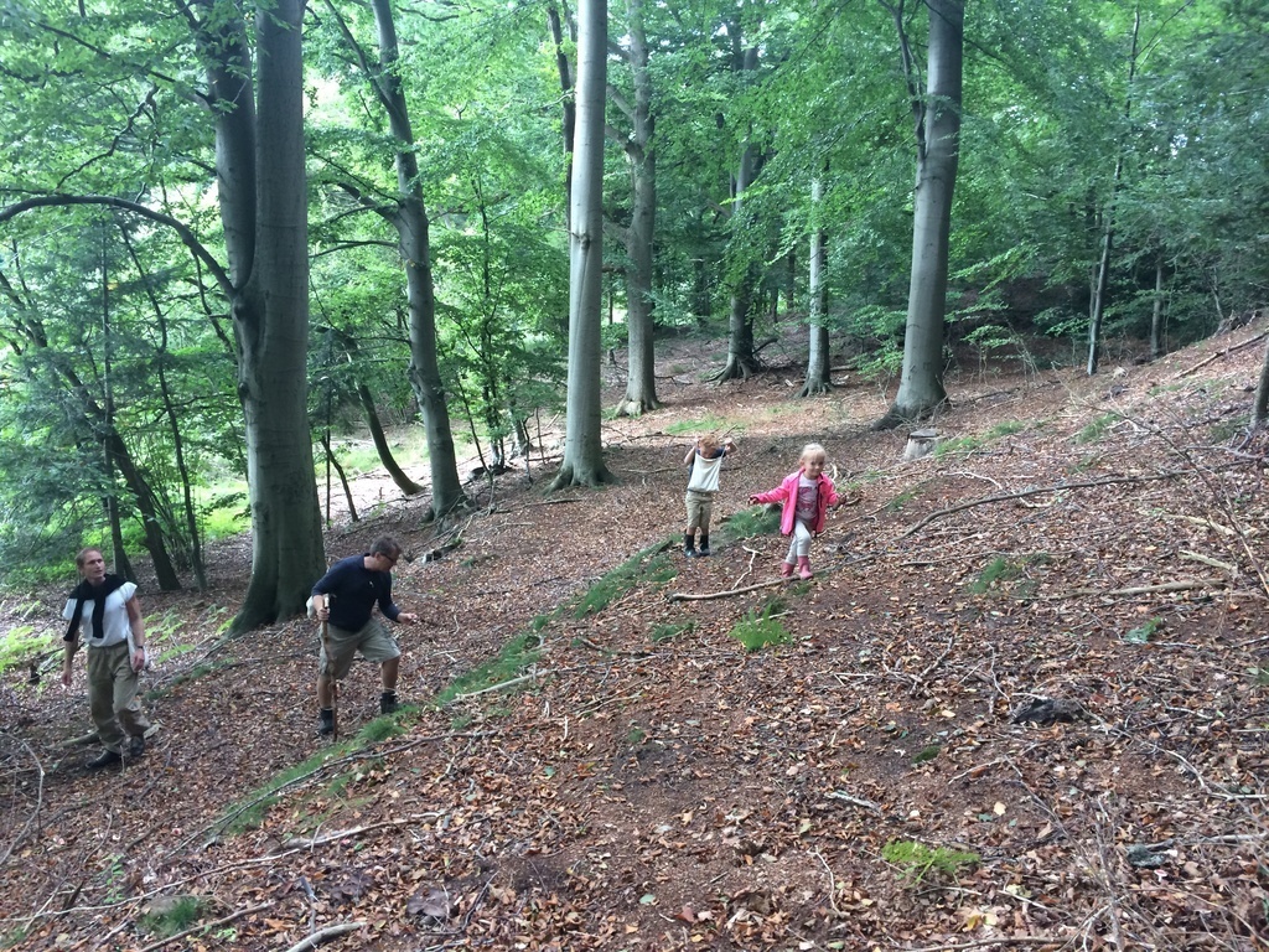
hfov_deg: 60.0
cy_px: 476
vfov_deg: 46.8
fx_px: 1100
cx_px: 634
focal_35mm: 30
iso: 50
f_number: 2.2
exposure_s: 1/30
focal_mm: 4.12
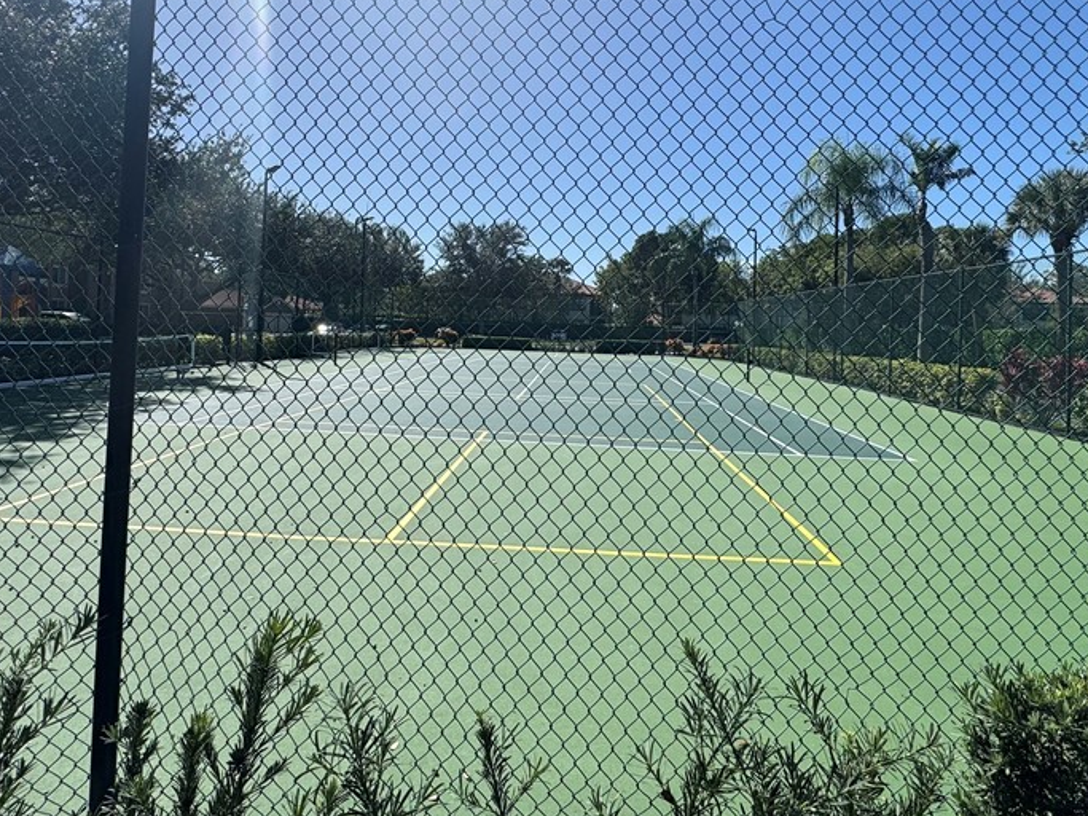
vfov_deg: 62.6
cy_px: 311
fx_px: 660
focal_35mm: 21
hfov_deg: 79.0
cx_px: 551
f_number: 2.2
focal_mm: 2.22
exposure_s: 1/3247
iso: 50
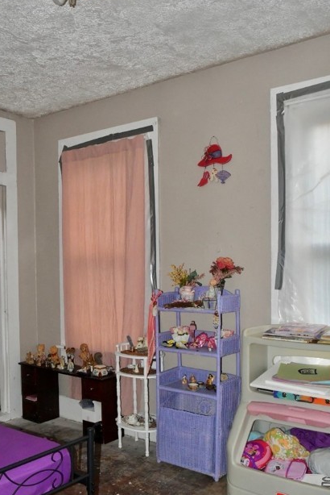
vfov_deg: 54.3
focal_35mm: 35
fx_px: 481
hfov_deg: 37.7
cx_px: 130
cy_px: 277
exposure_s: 1/250
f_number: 14
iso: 2000
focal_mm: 19
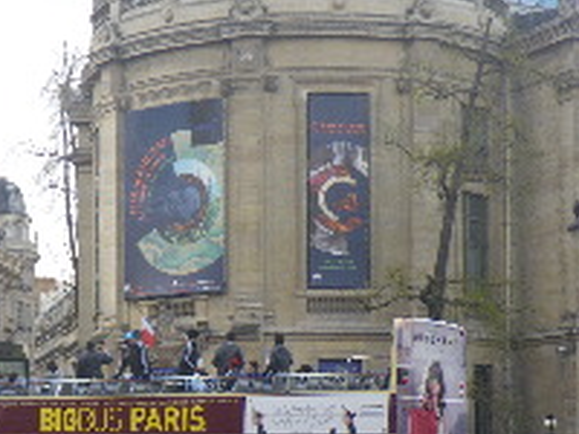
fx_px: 1990
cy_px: 411
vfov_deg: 12.3
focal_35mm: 119
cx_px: 142
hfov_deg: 16.5
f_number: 4.6
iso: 64
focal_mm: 11.1
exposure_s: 1/80
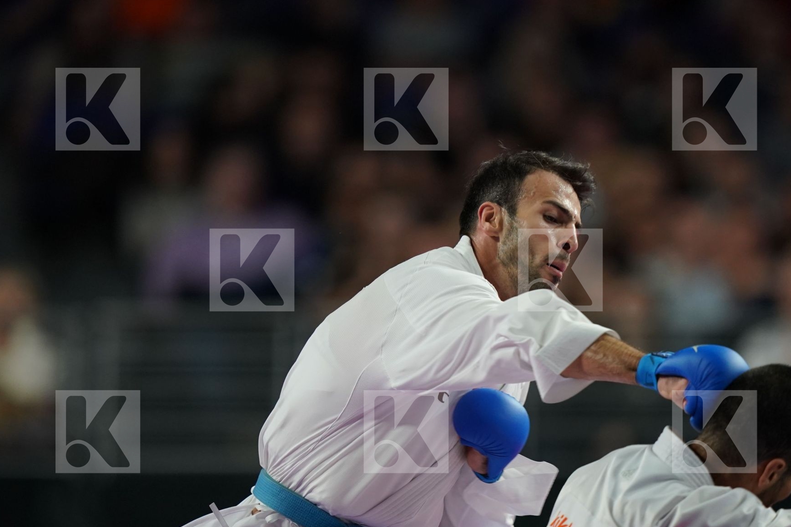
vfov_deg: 2.2
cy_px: 270
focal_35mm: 621
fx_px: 13642
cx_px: 406
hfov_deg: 3.3
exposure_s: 1/1000
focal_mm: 400
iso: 1600
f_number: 2.8
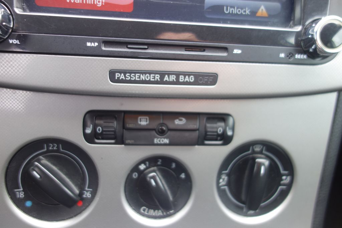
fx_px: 266
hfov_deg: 65.5
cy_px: 114
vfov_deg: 46.4
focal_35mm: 28
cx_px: 171
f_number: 1.8
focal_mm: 10.4
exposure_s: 1/40
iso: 125
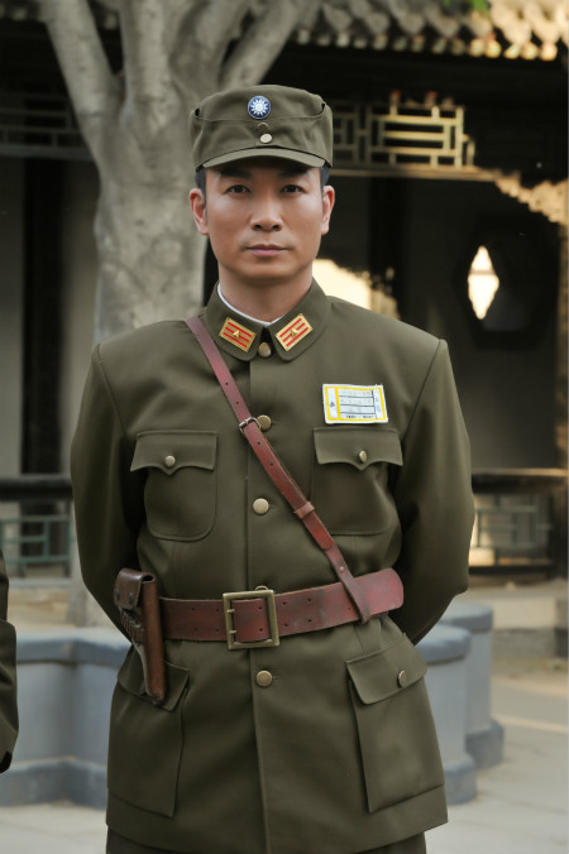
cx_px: 284
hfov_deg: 10.5
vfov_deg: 15.8
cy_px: 427
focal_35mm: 130
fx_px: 3085
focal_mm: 130
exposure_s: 1/125
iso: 1000
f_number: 7.1
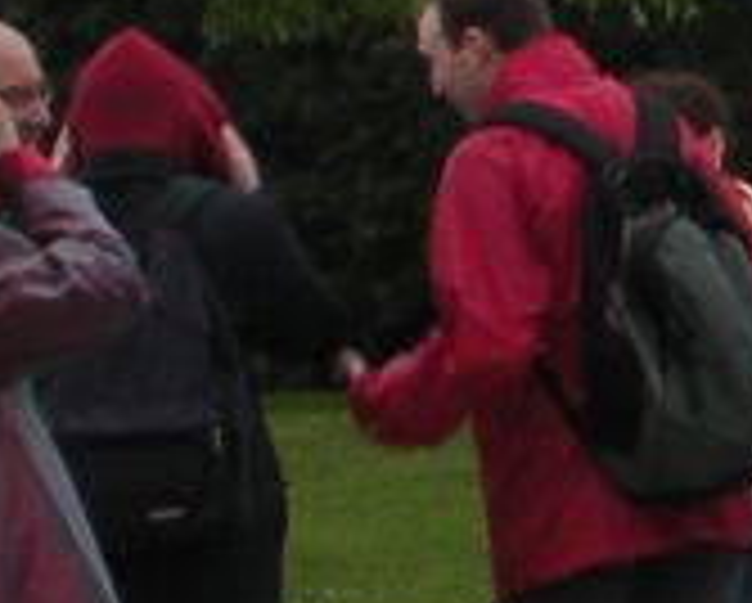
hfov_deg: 7.0
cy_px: 400
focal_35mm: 265
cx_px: 1463
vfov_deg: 5.8
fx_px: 5905
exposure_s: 1/75.4
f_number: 3.5
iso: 65
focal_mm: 6.3
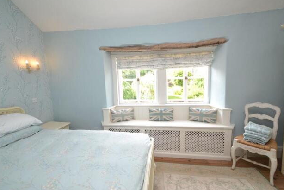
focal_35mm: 16
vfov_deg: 73.8
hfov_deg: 96.7
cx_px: 139
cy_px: 95
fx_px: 126
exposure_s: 1/100
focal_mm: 10
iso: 400
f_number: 5
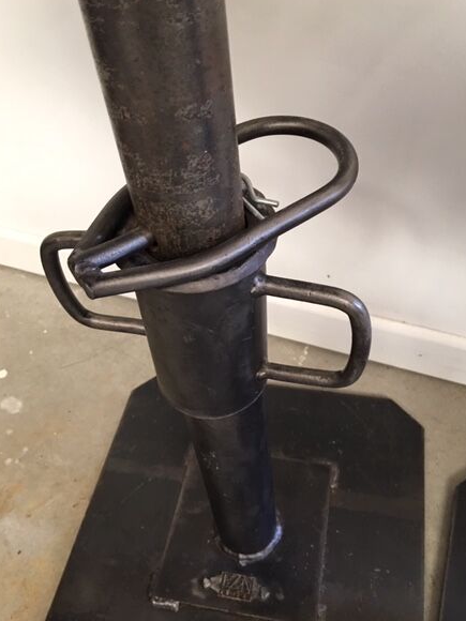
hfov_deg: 44.1
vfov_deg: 56.8
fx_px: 574
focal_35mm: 32
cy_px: 313
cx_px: 251
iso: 100
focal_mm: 4.15
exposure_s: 1/10
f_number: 2.2
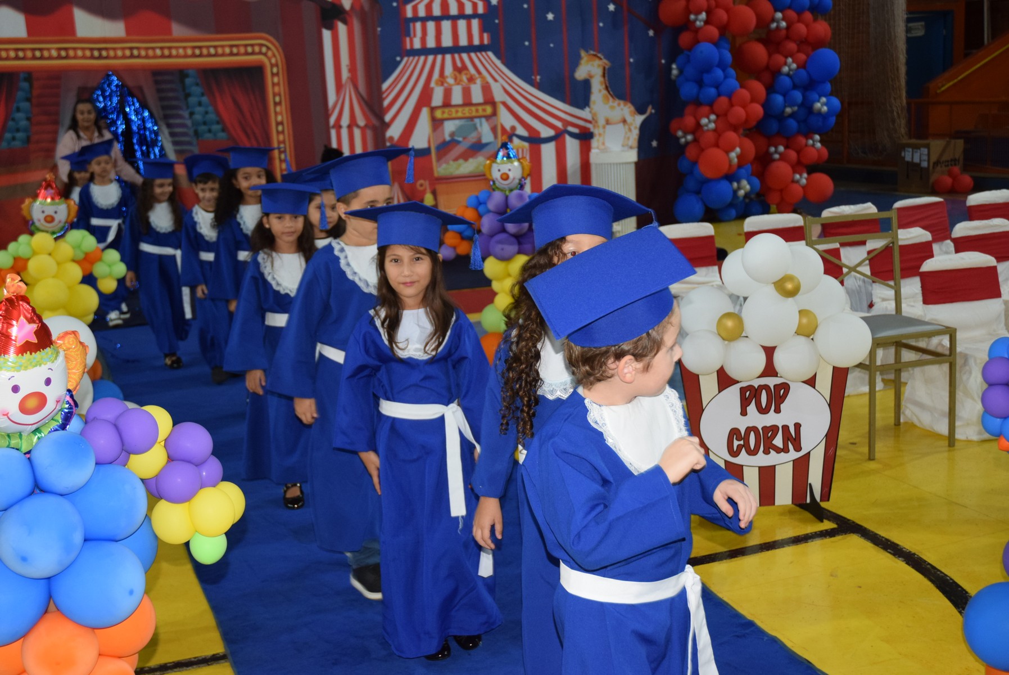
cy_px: 338
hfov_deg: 42.3
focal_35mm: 46
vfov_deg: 29.0
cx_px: 504
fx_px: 1304
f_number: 4
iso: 1100
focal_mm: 31
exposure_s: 1/60
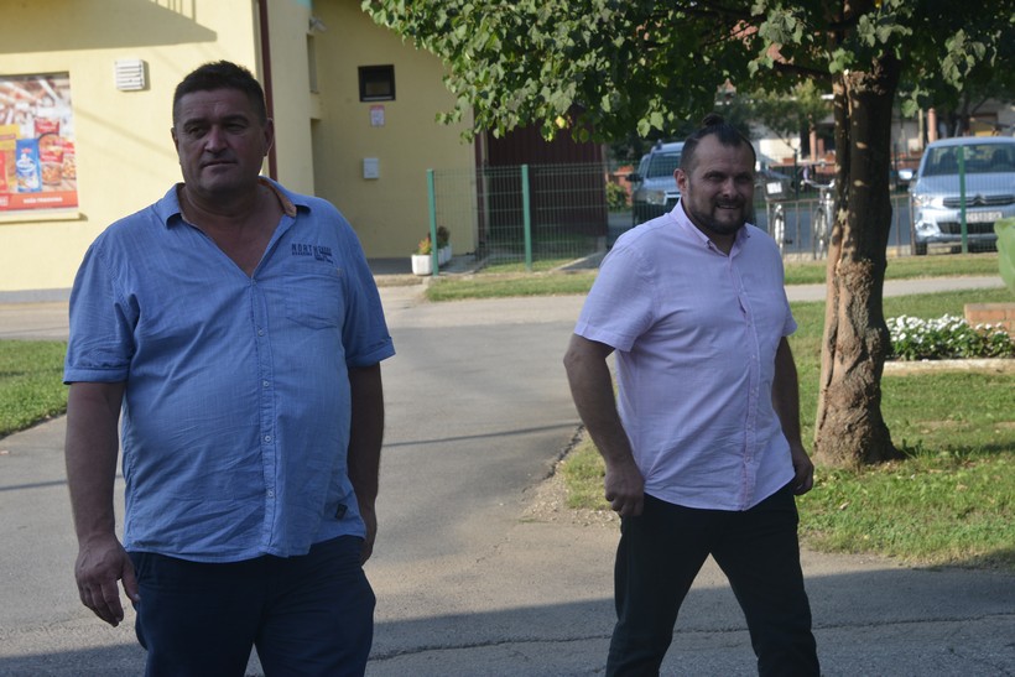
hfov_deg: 22.1
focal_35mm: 92
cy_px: 338
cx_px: 508
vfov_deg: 14.9
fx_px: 2594
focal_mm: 92
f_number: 9
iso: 640
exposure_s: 1/320
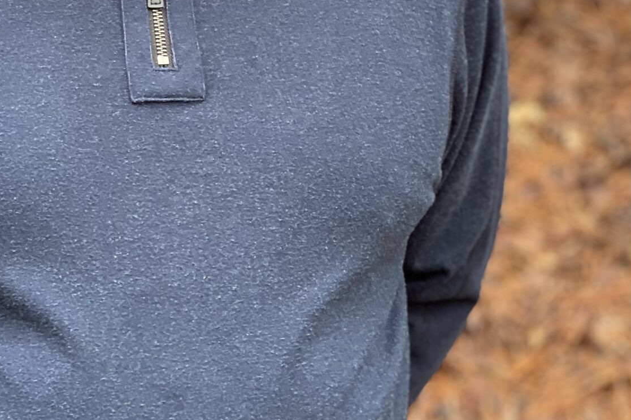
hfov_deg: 16.4
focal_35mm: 124
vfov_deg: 10.9
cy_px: -34
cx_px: 105
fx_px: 2173
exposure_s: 1/122
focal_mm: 6
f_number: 2
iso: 32
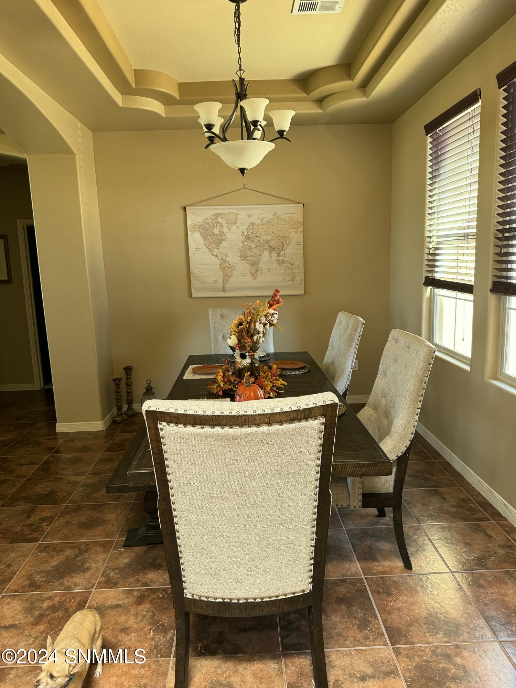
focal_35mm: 24
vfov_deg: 71.6
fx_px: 477
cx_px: 258
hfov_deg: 56.8
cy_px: 344
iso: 320
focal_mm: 6.76
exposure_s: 1/60
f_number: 1.78
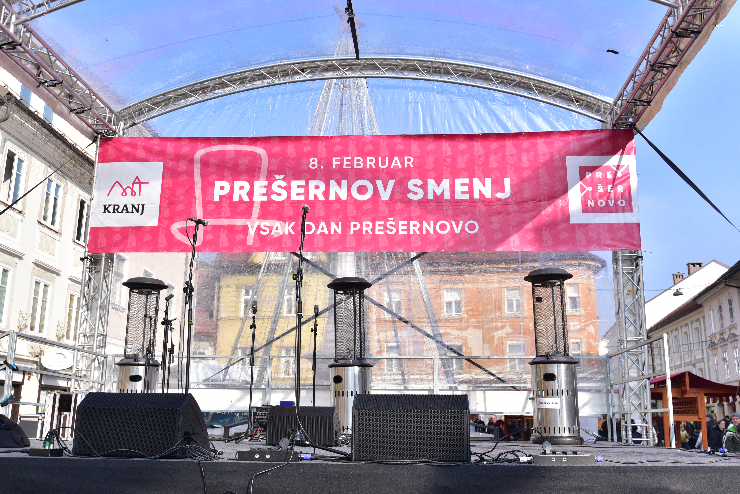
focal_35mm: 35
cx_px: 370
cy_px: 247
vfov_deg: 37.9
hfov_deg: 54.4
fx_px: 720
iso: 500
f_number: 5.6
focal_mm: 35
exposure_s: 1/1600
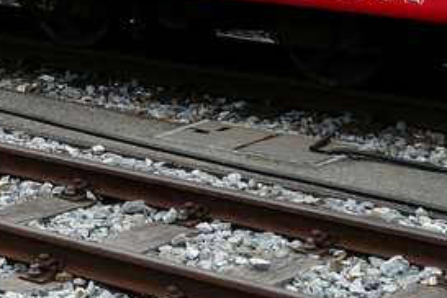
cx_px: -136
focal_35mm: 137
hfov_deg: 14.3
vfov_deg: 9.6
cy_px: -206
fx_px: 1701
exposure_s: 1/200
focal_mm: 5.9
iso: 100
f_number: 4.5
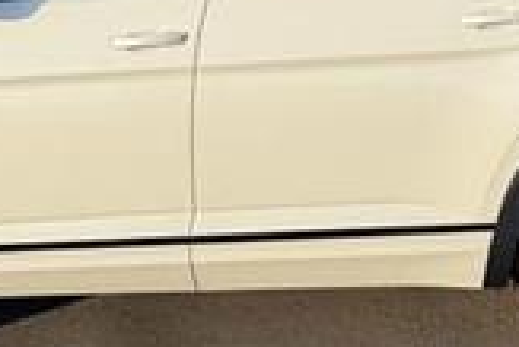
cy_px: 92
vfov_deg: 17.7
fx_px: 1111
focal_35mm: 77
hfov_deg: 26.1
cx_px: 169
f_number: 1.78
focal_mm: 6.76
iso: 80
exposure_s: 1/3953
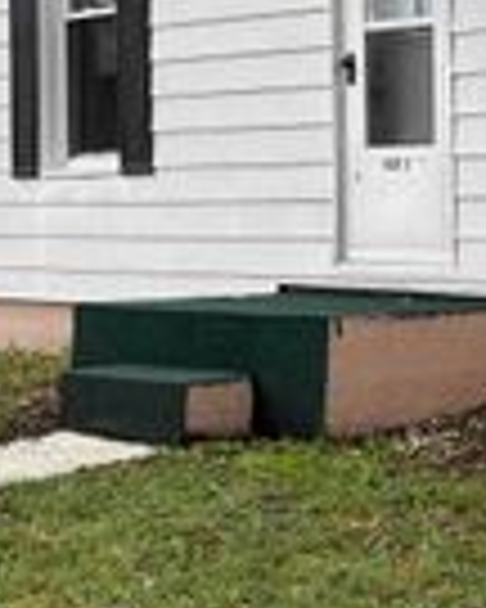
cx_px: 774
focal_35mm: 87
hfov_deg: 15.9
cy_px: 146
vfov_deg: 21.8
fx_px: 1564
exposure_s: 1/840
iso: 100
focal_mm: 6.76
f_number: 1.78
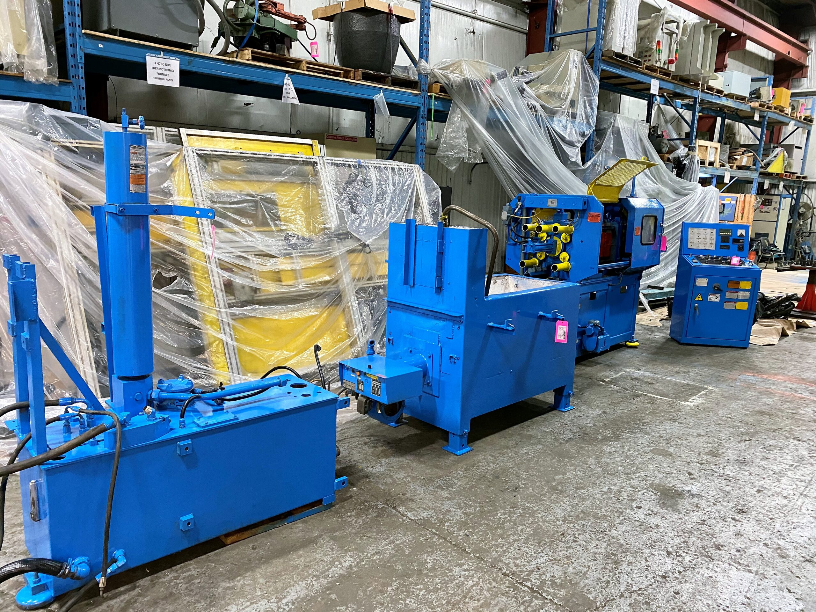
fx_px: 613
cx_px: 408
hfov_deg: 67.3
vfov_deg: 53.1
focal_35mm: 26
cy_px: 306
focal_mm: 4.25
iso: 400
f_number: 1.8
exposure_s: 1/60
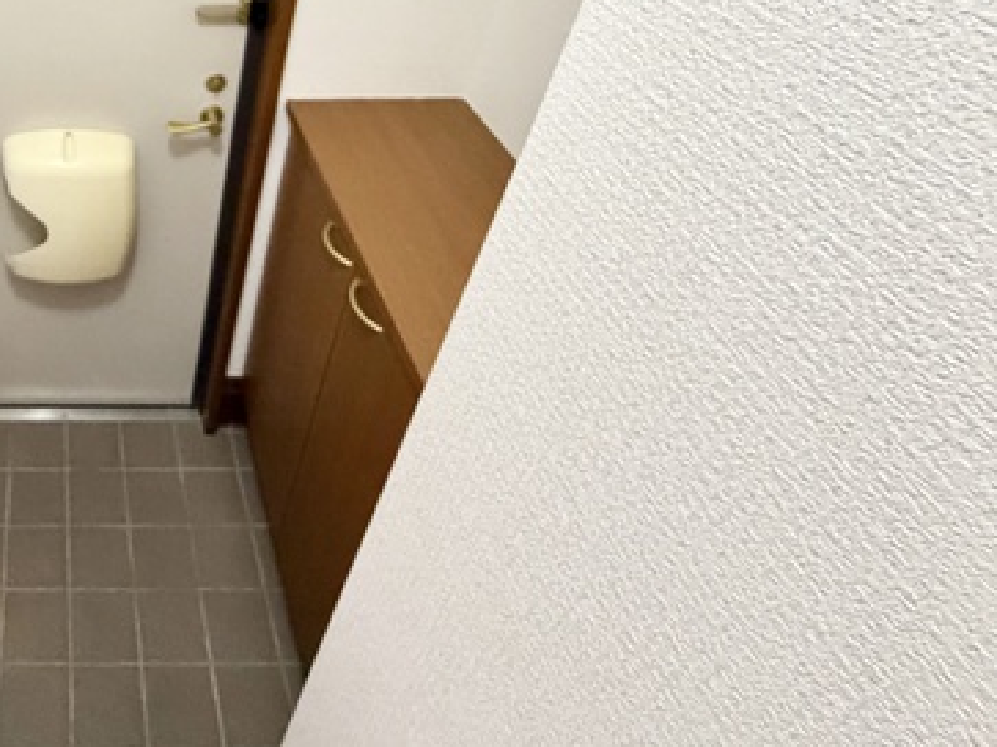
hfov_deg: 54.3
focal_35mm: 27
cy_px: 114
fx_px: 777
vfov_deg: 47.5
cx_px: 49
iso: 800
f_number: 2.2
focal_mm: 2.22
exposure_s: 1/60
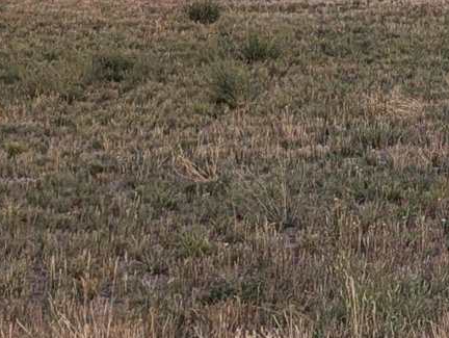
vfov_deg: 8.6
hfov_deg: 9.8
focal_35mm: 170
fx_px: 2208
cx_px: 1167
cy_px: -84
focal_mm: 6.81
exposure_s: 1/40.7
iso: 60
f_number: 1.85
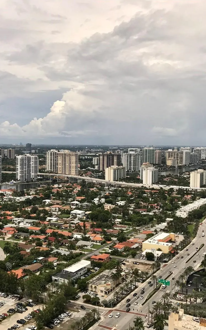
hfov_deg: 31.7
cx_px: 66
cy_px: 166
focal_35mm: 40
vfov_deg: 49.3
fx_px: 359
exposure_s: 1/5650
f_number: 1.8
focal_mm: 3.99
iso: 20
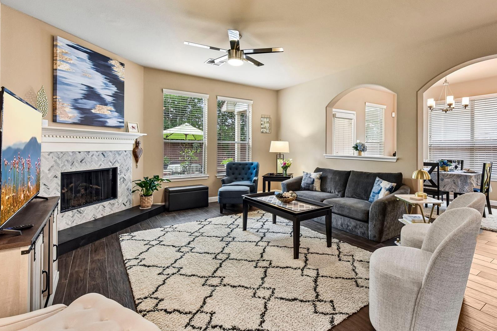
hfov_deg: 89.5
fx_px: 248
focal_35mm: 18
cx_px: 280
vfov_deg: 67.1
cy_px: 145
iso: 450
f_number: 8
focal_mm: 14
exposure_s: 1/15
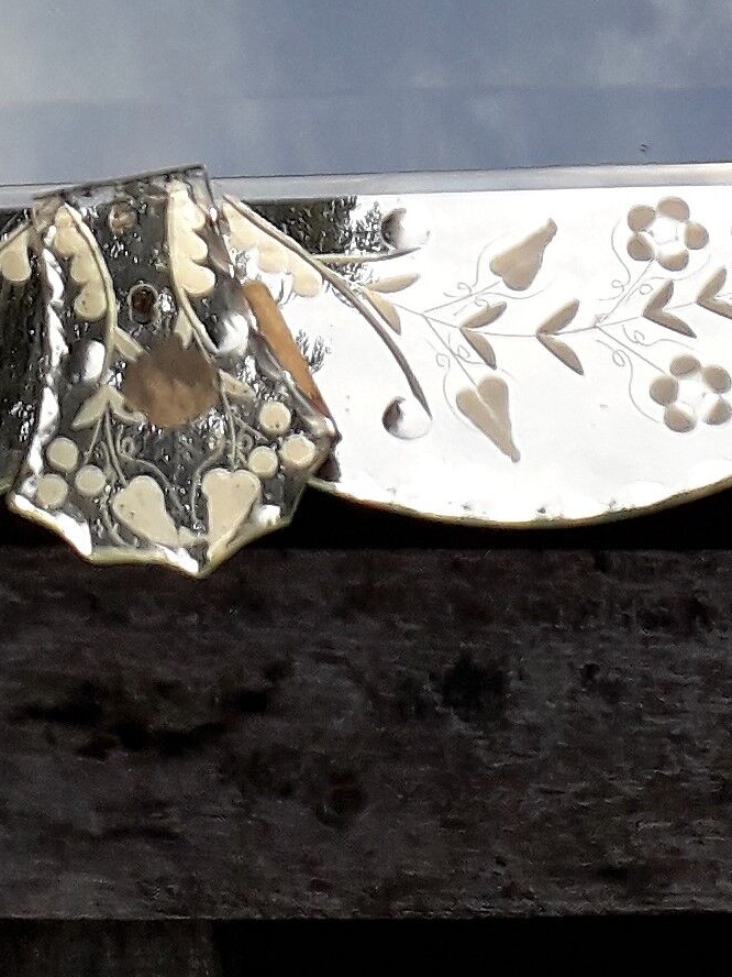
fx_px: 2876
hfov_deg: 14.3
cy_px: -787
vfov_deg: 16.2
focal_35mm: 102
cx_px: 49
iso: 40
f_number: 1.9
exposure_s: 1/2262
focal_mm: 3.6
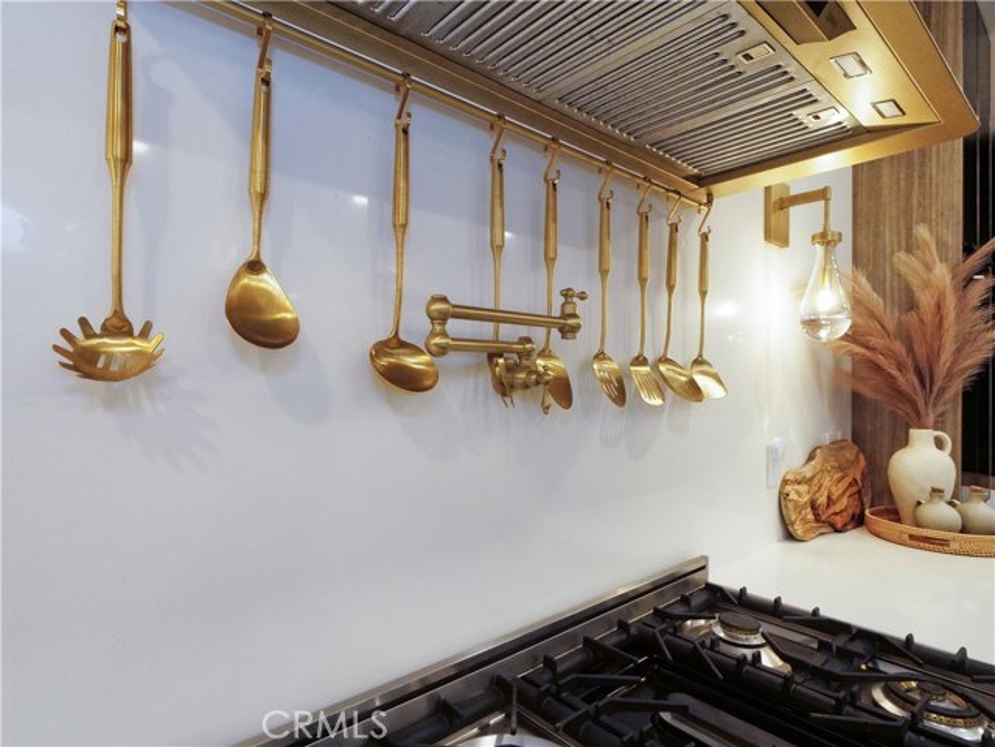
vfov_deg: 71.6
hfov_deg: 87.8
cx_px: 498
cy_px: 374
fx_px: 517
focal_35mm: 18
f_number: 7.1
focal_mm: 9
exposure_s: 1/50
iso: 2000
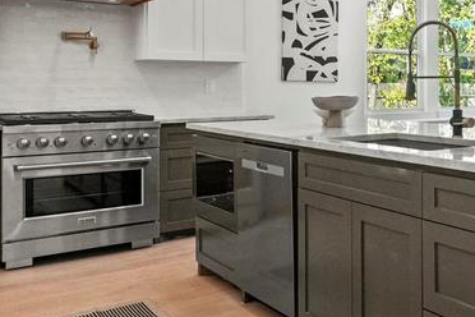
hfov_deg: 39.5
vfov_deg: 29.2
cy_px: 83
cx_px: 444
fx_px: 599
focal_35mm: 45
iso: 2500
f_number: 8
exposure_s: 1/40
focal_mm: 11
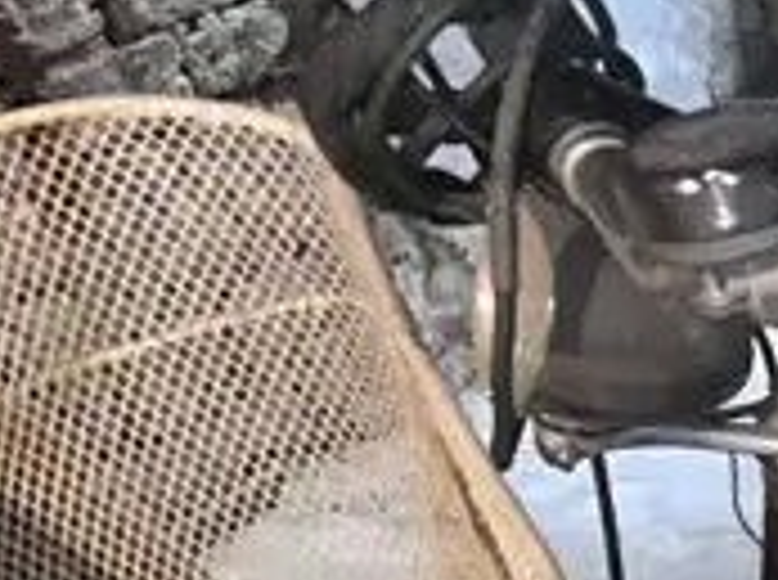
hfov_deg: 11.8
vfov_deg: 9.5
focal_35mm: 139
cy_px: 1371
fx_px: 3118
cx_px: 1826
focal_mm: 6.86
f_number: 1.78
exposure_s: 1/13
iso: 160
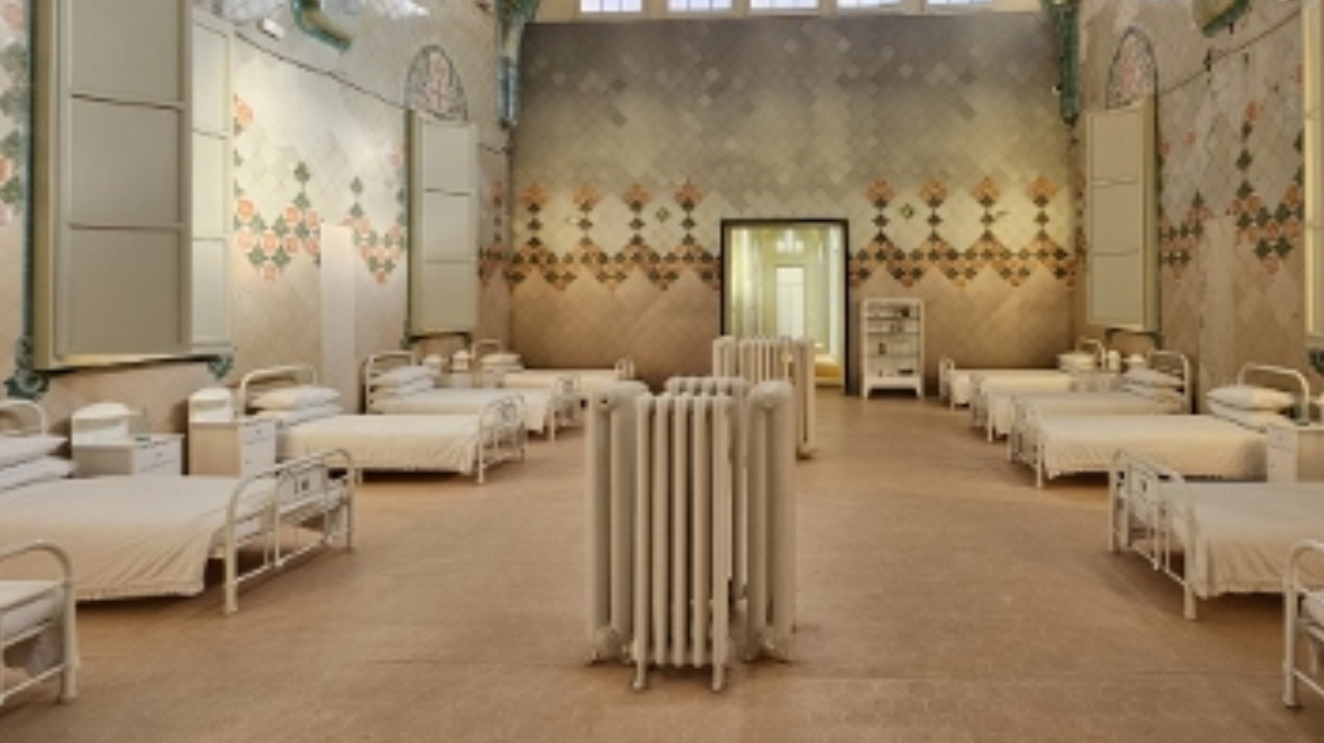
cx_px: 781
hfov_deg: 88.7
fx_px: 667
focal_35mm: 19
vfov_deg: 57.7
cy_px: 292
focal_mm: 2.2
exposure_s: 1/50
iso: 100
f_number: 2.2
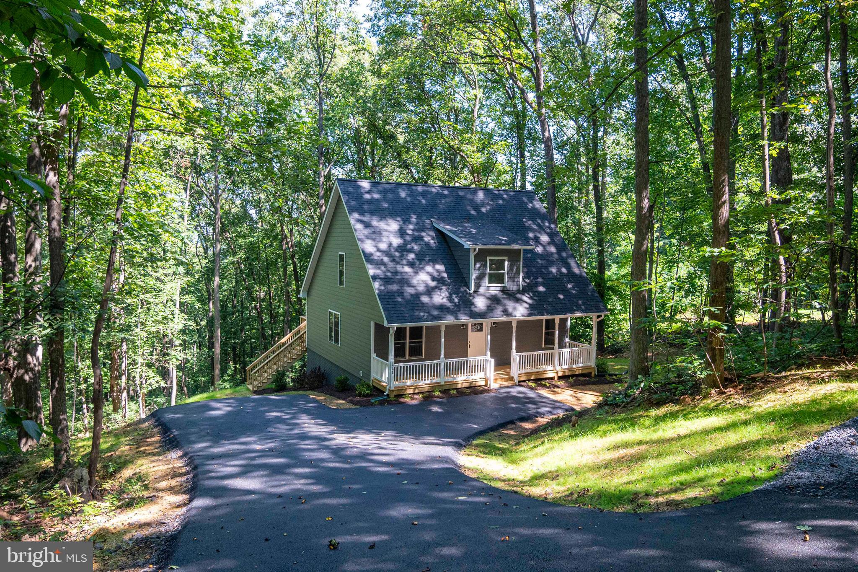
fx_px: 572
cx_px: 429
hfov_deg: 73.7
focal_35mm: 24
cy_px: 286
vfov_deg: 53.1
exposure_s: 1/320
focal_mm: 16
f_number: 9
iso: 1000
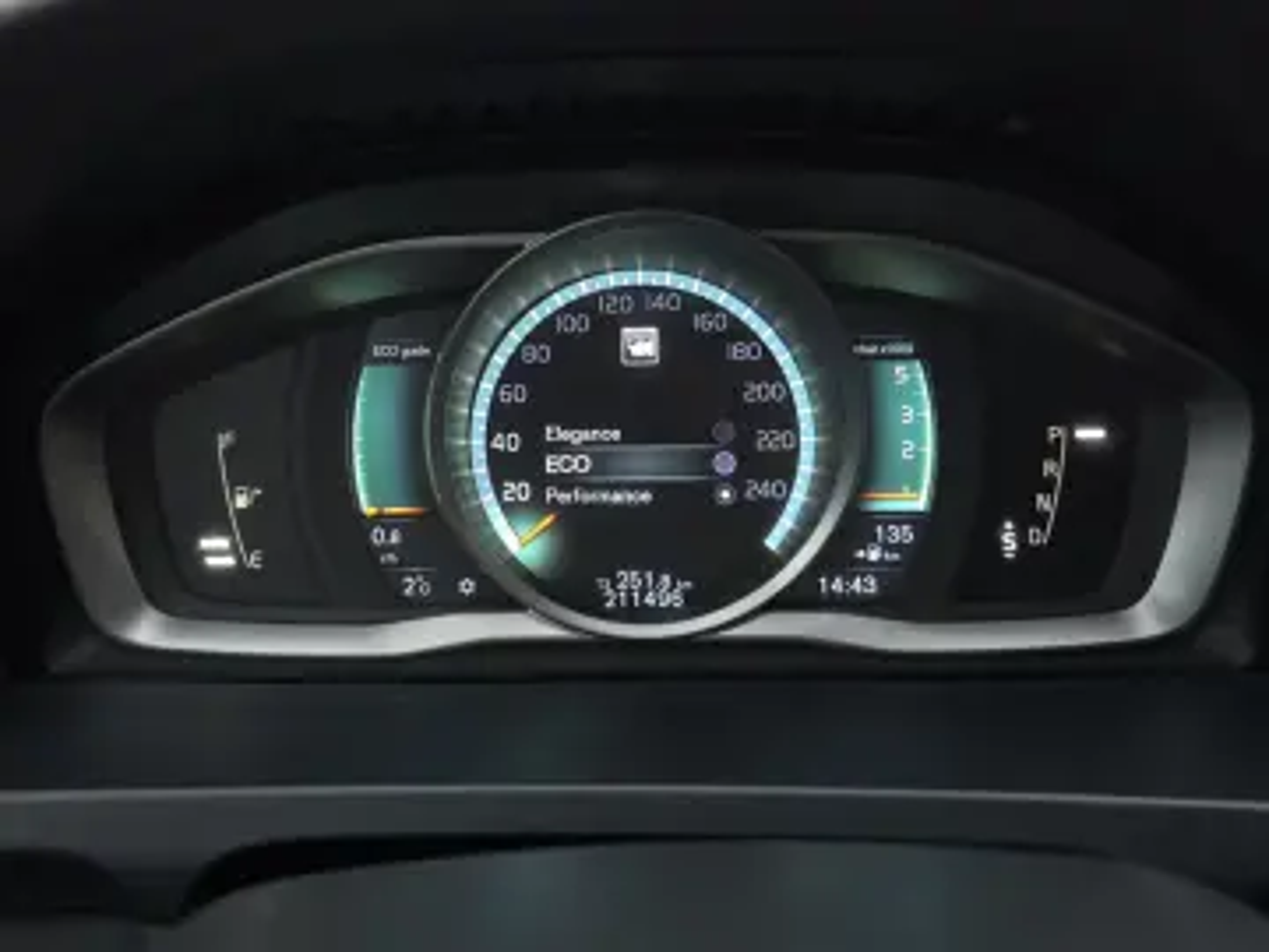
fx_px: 843
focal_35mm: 23
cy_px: 476
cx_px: 634
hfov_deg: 73.9
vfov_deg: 58.9
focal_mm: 6.3
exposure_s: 1/100
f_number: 1.7
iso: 320
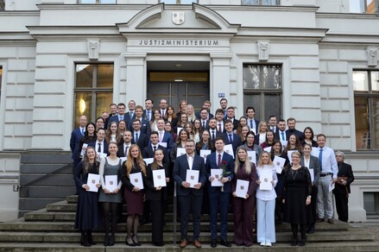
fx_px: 331
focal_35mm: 32
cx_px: 190
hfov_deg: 59.5
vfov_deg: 41.7
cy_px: 126
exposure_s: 1/60
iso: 400
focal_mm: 21
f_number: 3.8
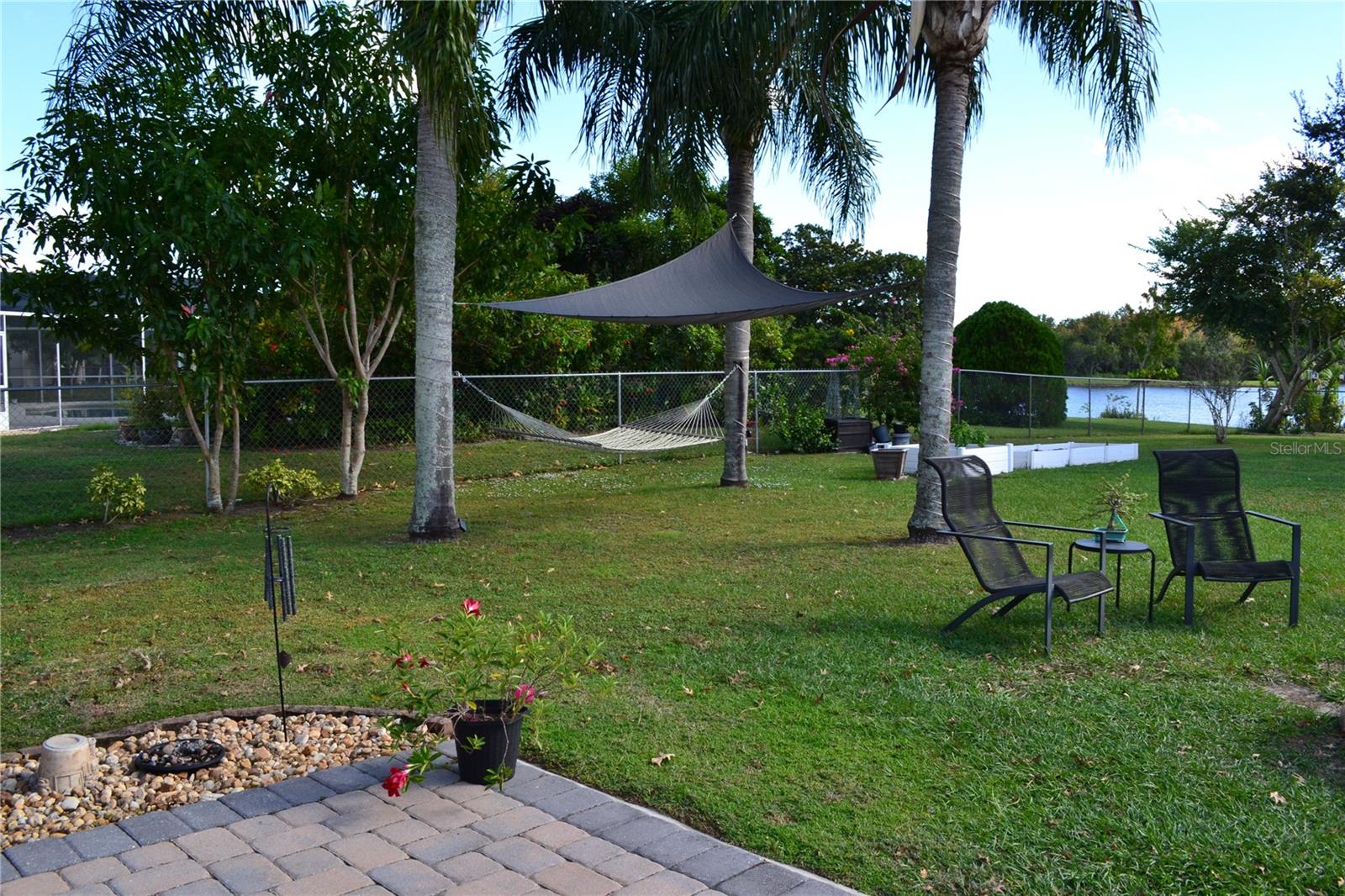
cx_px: 672
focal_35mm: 27
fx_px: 1008
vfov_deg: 47.9
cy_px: 448
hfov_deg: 67.4
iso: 400
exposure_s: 1/200
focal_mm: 18
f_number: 10
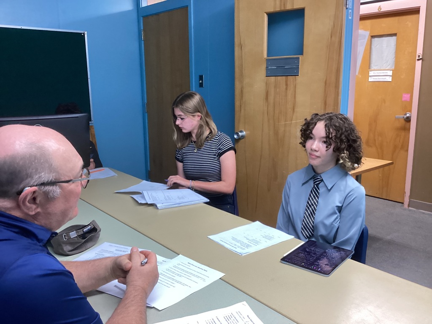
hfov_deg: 58.4
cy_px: 162
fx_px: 387
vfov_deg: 45.4
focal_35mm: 31
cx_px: 216
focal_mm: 3.3
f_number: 2.4
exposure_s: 1/60
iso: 320
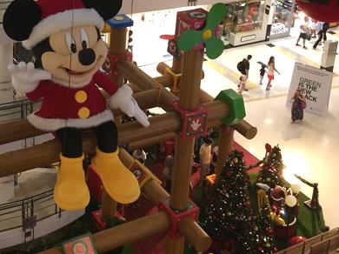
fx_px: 626
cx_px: 109
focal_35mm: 64
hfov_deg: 30.0
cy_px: 22
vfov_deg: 22.3
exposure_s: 1/30
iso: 160
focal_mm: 4.15
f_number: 2.2
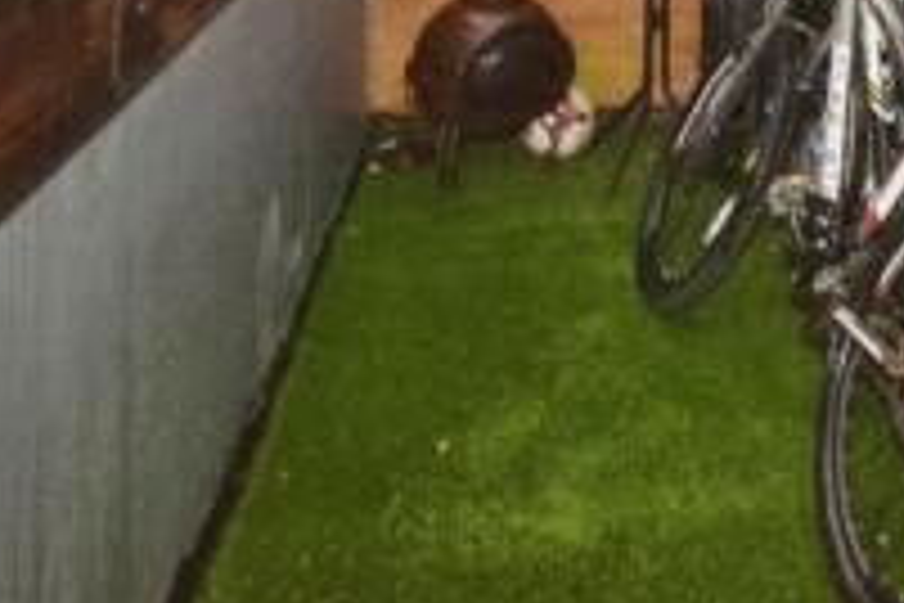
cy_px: -272
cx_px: 753
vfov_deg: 22.9
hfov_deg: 38.5
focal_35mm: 49
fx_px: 1230
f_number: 13
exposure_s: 1/60
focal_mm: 10
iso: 1000
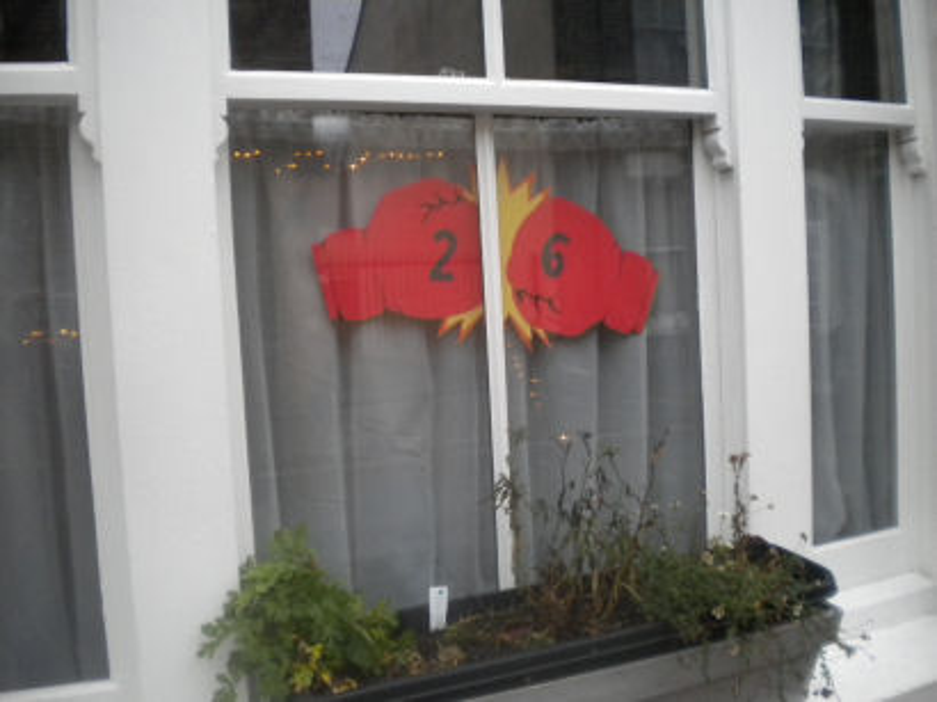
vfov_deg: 40.7
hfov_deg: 52.7
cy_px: 351
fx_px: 947
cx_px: 468
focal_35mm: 35
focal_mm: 6.3
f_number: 3.1
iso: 400
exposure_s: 1/112
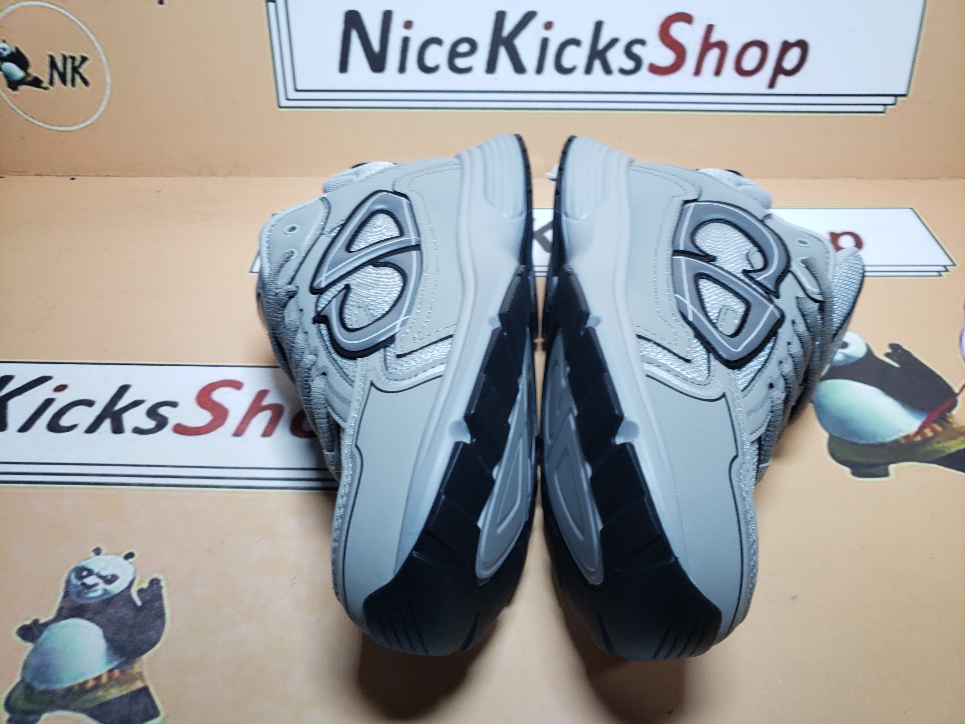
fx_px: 725
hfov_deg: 67.3
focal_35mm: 26
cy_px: 362
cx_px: 482
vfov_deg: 53.1
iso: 50
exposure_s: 1/201
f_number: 1.5
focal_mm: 4.3
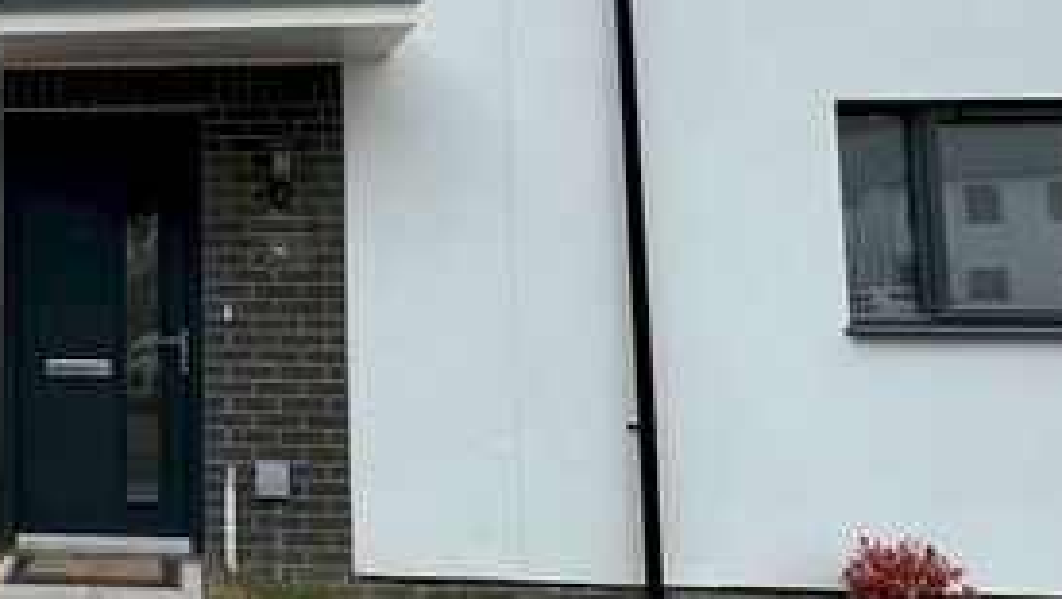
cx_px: 58
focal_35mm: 36
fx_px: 1014
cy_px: 176
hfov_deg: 48.0
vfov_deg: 32.5
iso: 32
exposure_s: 1/1325
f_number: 1.8
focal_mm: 1.57
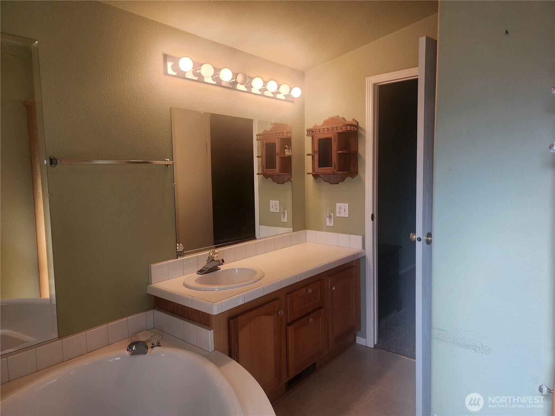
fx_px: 369
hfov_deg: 73.9
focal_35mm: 23
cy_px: 208
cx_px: 278
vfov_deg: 58.9
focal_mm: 6.4
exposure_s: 1/120
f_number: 1.8
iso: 64
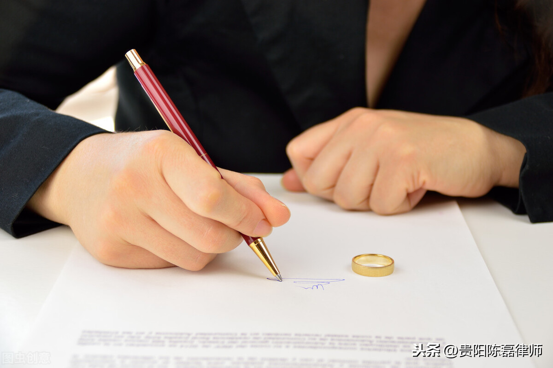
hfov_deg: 26.0
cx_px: 276
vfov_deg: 17.5
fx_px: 1198
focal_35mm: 78
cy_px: 184
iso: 100
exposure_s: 1/40
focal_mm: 52
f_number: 4.8
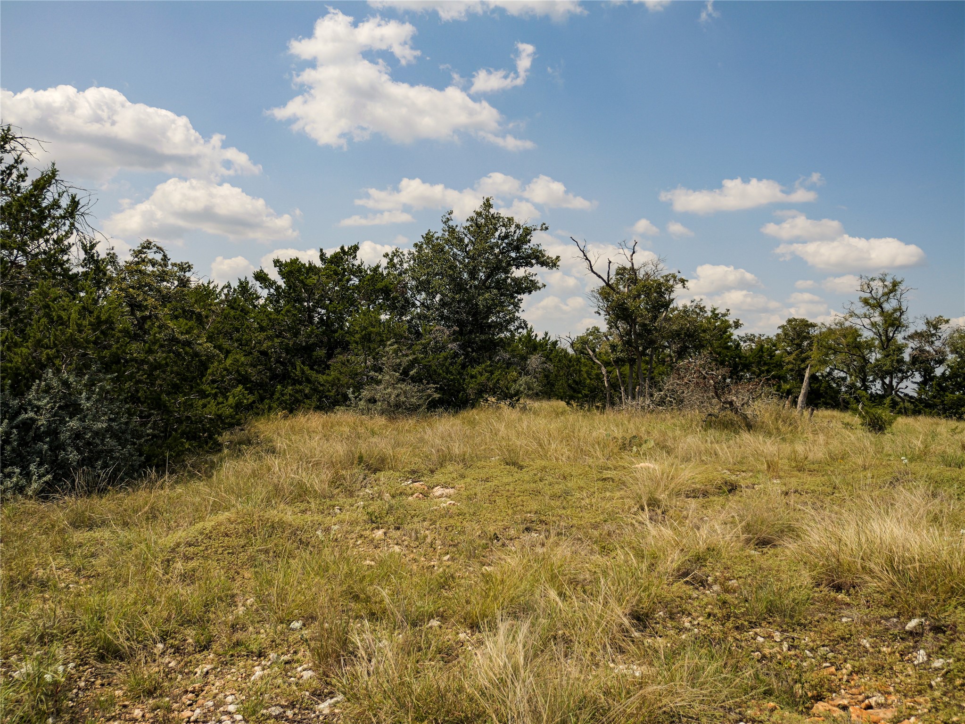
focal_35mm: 30
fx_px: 836
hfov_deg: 60.0
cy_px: 362
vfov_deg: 46.8
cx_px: 482
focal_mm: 15
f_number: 2.8
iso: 100
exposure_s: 1/2500
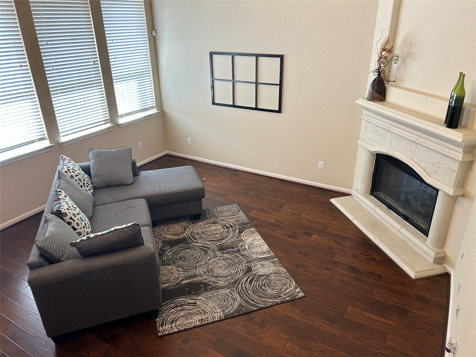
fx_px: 358
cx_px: 238
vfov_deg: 53.1
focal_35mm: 26
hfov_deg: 67.3
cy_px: 178
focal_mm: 5.7
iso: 80
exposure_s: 1/60
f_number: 1.5
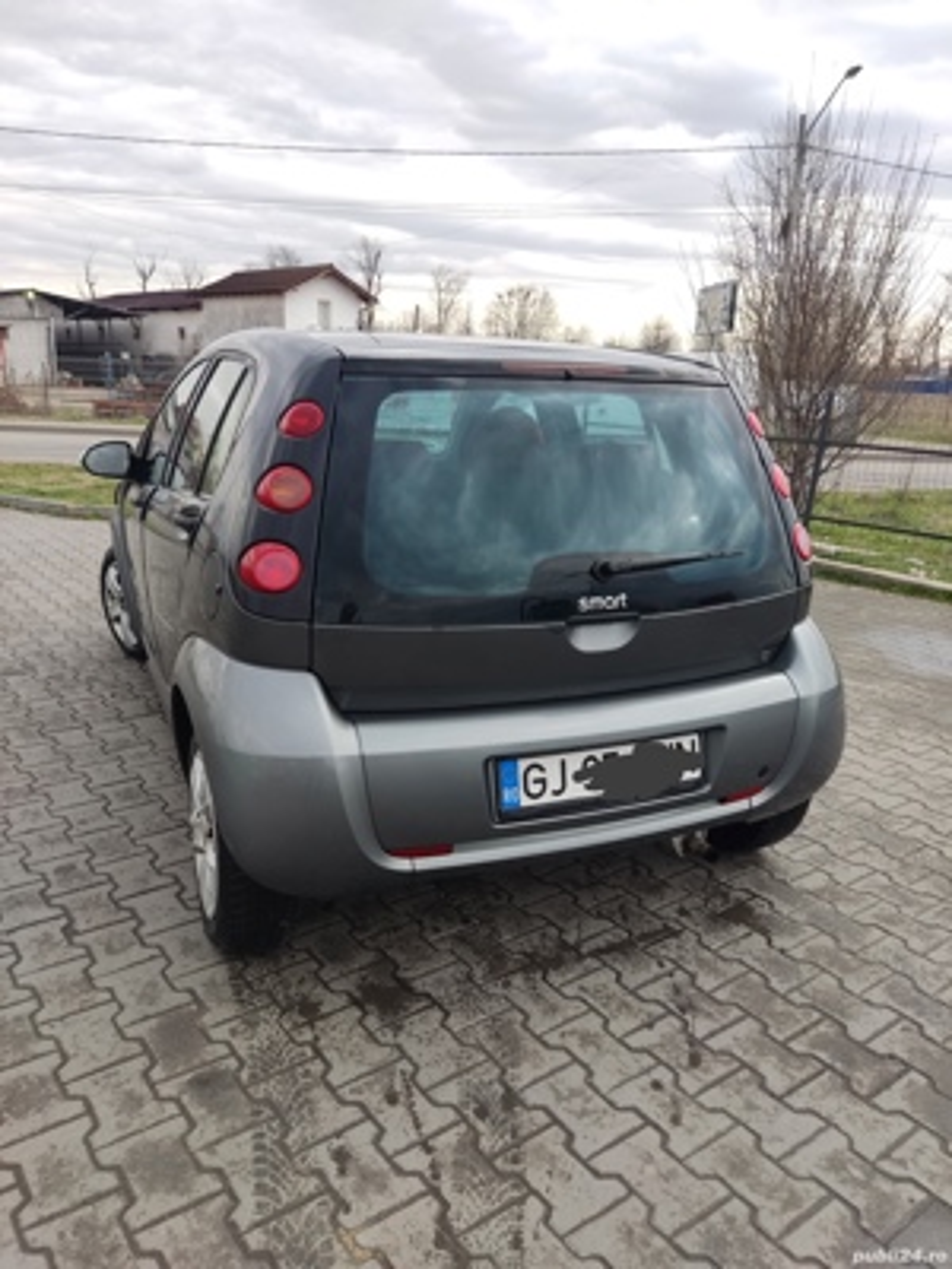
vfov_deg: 69.4
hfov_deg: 54.9
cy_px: 634
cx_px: 476
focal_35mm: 25
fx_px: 917
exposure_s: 1/117
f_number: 1.79
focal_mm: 4.71
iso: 50
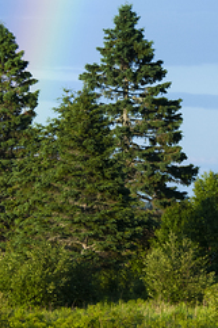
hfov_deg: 4.0
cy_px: 141
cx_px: 131
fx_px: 3111
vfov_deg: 6.0
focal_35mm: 342
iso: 800
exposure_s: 1/500
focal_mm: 92
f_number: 5.6
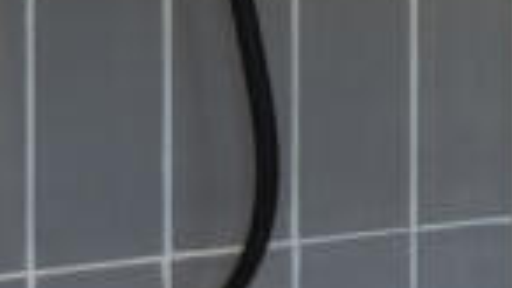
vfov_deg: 11.3
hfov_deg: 11.5
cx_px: 1536
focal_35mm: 103
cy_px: -121
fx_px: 1398
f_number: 16
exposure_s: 1/1.25
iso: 200
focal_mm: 14
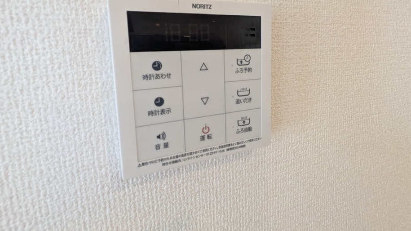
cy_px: 73
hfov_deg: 99.3
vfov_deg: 64.9
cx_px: 197
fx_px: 174
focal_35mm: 16
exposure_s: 1/100
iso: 316
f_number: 2.2
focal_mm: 1.83
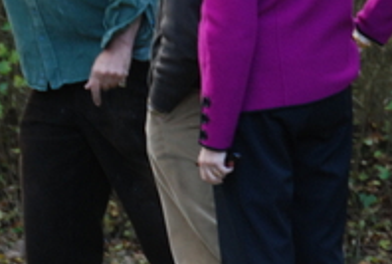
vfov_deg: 2.9
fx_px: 5200
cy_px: 8
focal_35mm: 477
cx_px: 12
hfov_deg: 4.3
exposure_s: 1/100
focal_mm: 105
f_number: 6
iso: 500
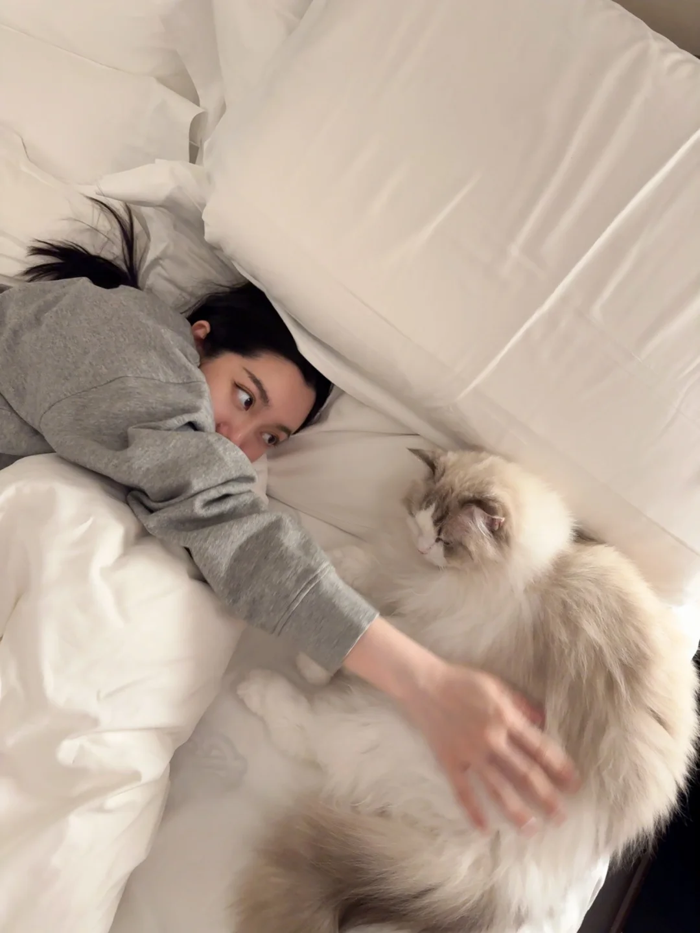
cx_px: 350
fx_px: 647
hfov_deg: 56.8
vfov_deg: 71.6
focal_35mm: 24
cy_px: 466
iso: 640
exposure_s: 1/50
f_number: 1.78
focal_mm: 6.76
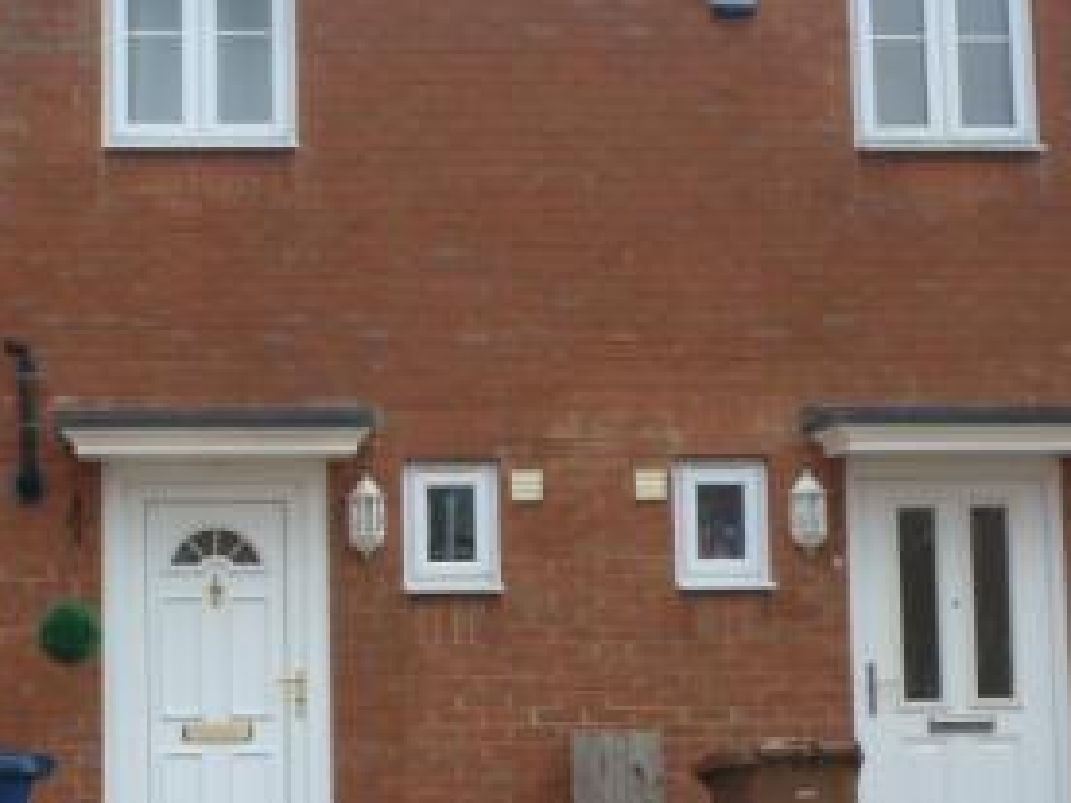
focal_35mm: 76
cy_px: 498
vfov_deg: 19.4
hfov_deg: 25.4
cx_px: 277
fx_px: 2351
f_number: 3.7
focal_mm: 6.4
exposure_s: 1/100
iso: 100
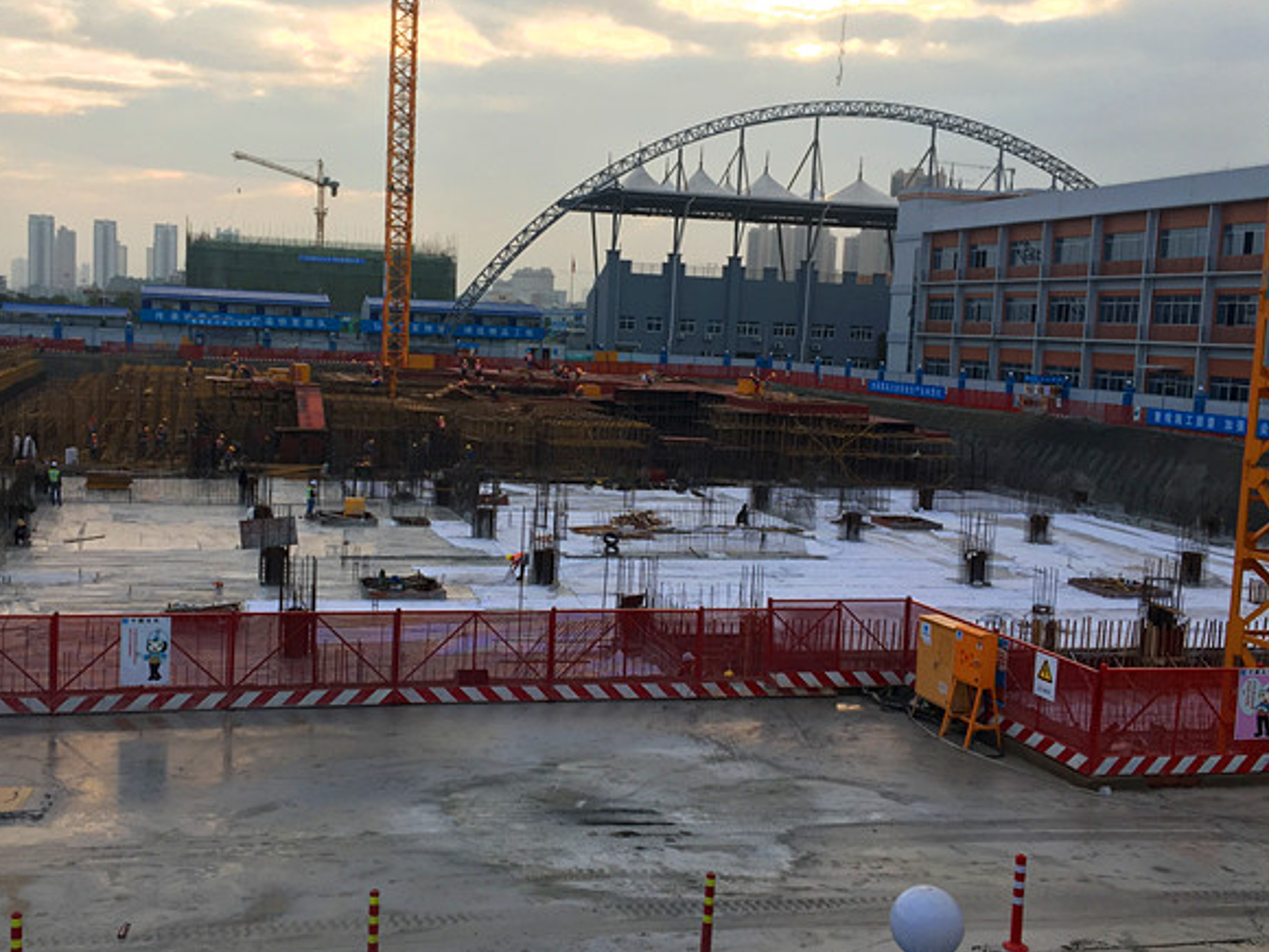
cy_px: 468
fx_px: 1466
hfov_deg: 46.7
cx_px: 545
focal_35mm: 40
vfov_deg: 36.0
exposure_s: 1/351
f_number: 2.2
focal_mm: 4.15
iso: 25
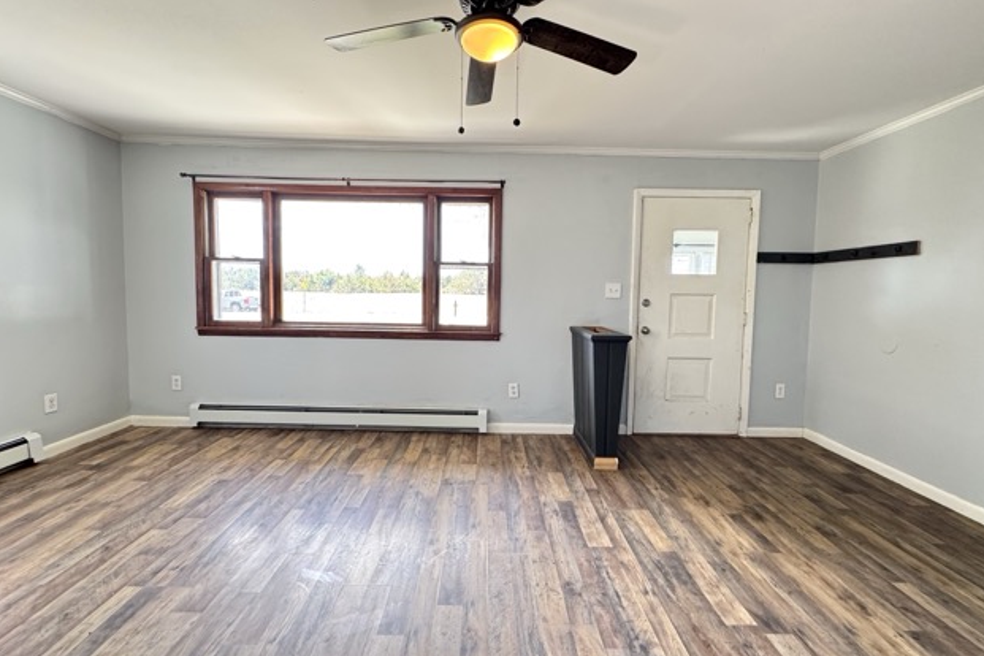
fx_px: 410
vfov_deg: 77.3
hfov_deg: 100.4
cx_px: 488
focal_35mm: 15
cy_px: 314
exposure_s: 1/99
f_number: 2.2
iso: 320
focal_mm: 2.22
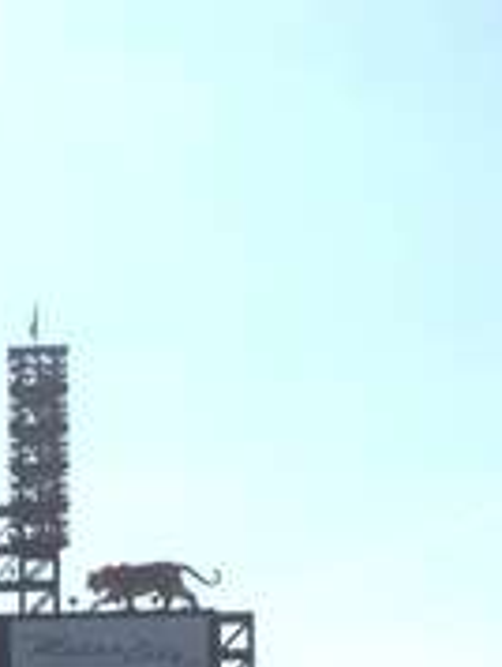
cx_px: -296
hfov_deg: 9.7
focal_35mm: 148
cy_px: 967
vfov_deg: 12.7
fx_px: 2855
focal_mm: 4.13
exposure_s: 1/2008
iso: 50
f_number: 2.4
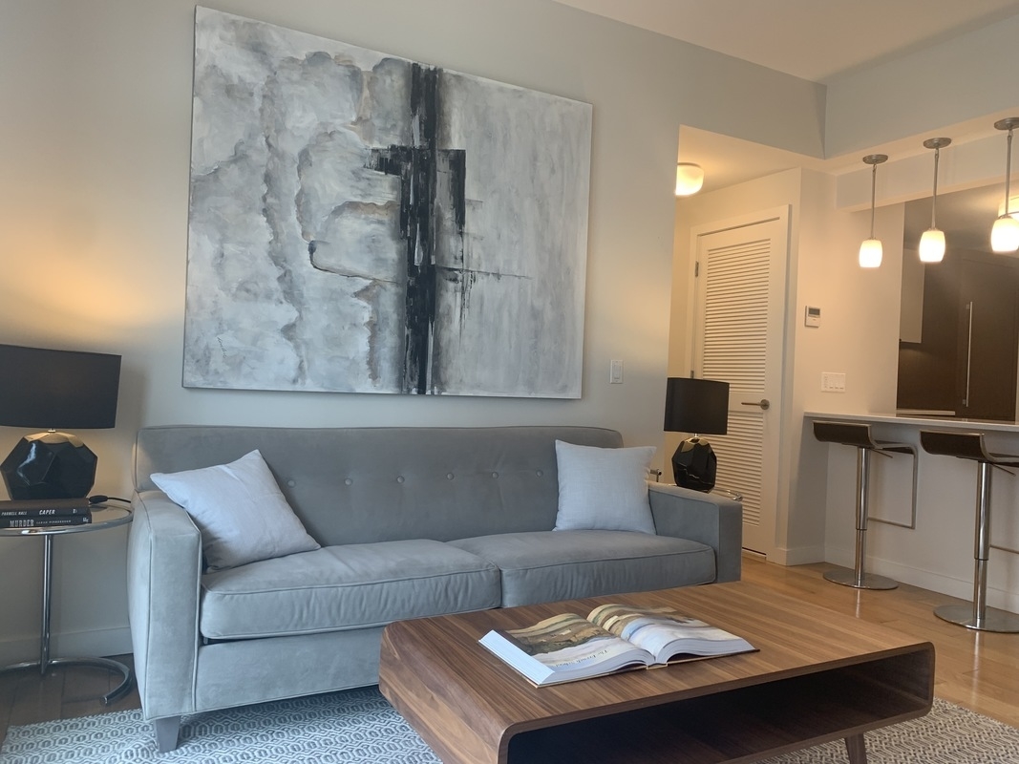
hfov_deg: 67.3
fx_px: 765
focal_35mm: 26
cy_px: 382
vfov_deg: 53.1
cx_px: 510
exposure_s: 1/60
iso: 50
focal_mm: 4.25
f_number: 1.8
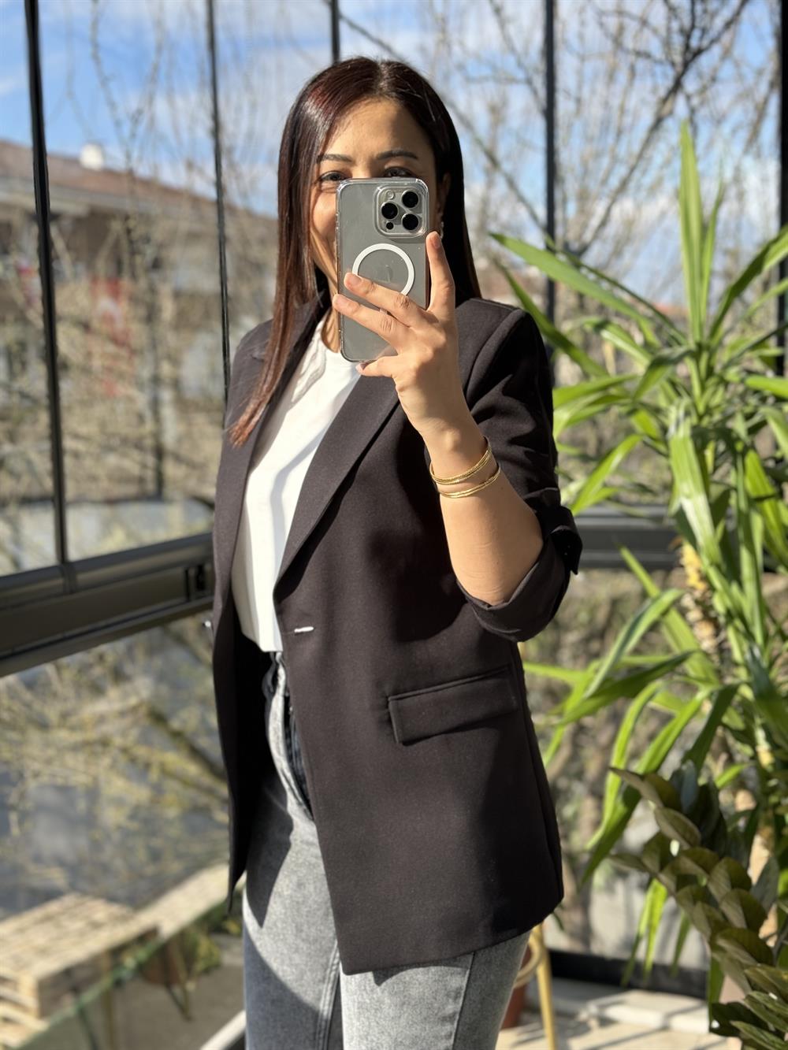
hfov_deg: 30.3
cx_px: 394
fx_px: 1457
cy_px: 525
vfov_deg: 39.7
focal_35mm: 48
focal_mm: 6.86
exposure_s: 1/582
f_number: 1.78
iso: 64
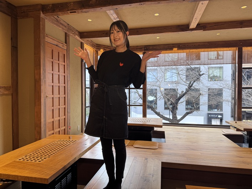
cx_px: 126
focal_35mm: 24
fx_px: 175
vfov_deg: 56.8
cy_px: 94
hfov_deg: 71.6
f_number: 1.78
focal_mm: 6.76
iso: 125
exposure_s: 1/121
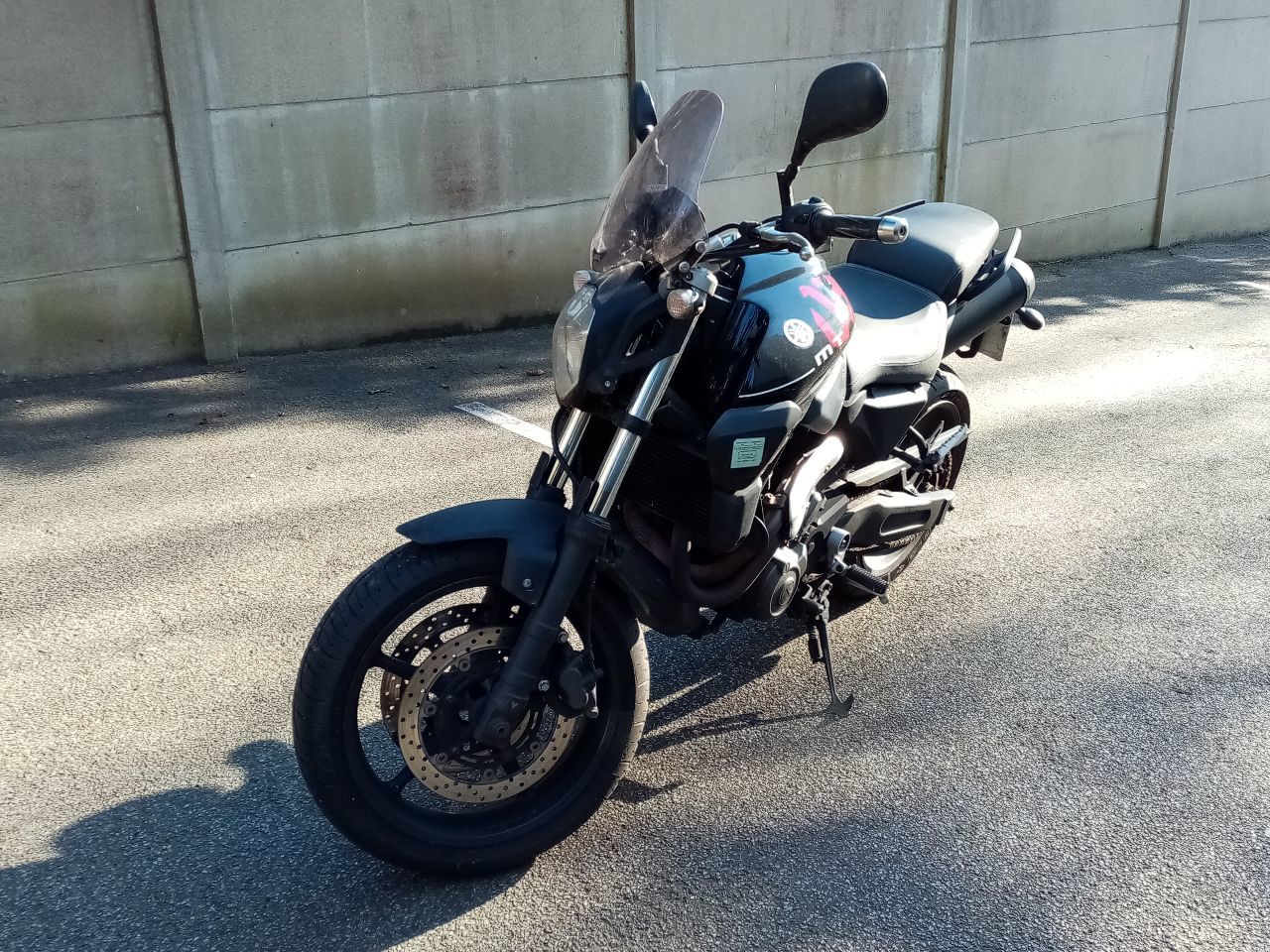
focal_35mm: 26
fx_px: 954
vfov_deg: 53.1
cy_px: 476
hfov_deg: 67.3
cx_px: 635
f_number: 1.8
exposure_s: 1/107
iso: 103
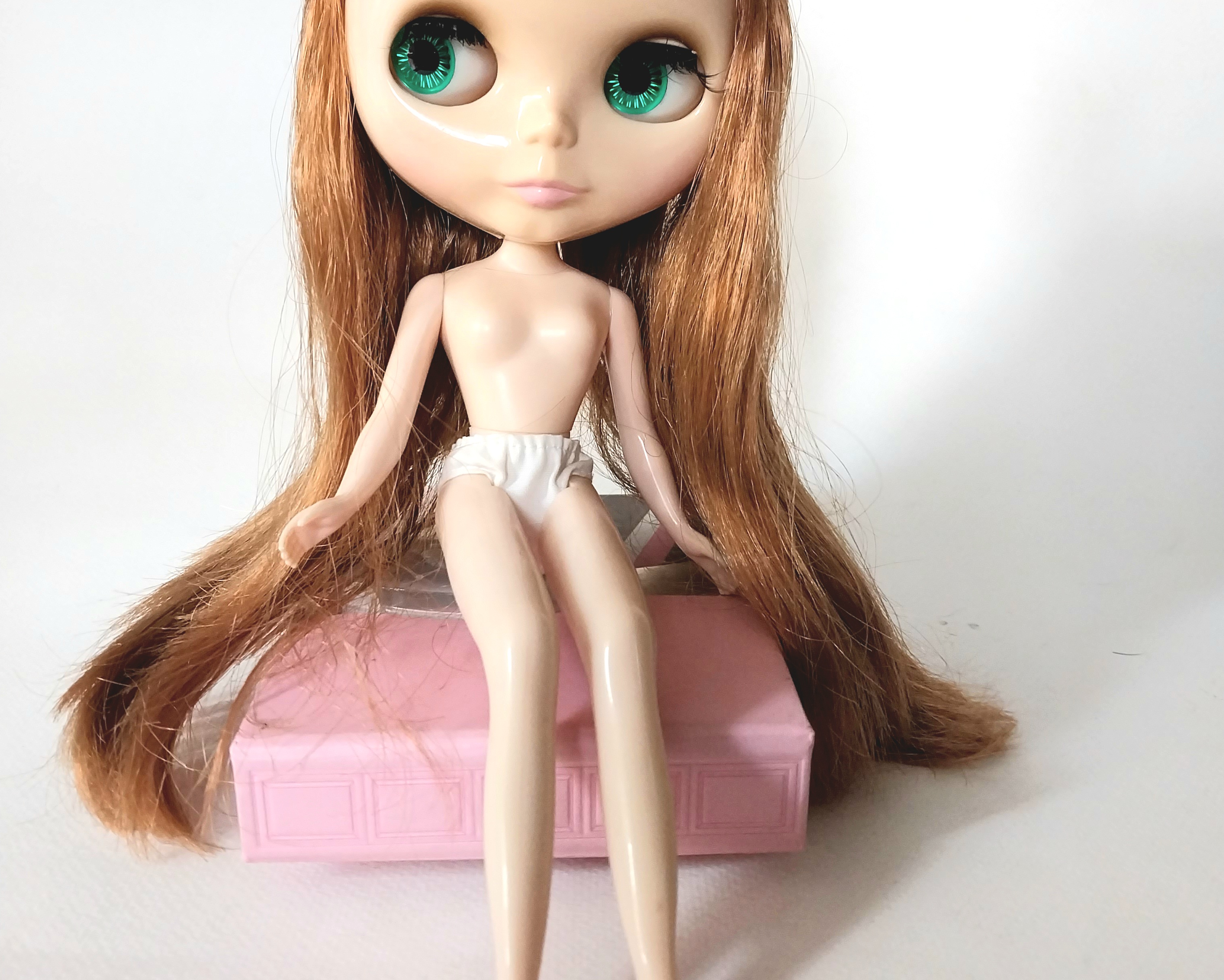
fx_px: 1232
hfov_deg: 52.8
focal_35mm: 34
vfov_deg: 43.1
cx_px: 614
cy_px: 385
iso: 125
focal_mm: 4
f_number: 1.8
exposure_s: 1/50
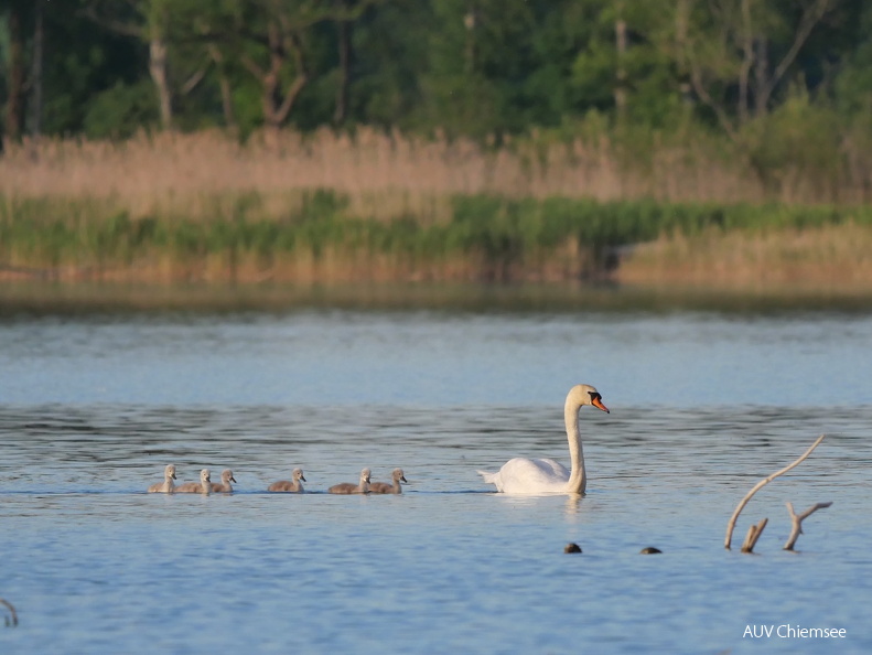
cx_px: 436
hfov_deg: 2.5
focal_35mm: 800
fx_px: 20162
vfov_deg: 1.9
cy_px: 328
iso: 640
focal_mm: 400
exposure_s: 1/1300
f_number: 6.3
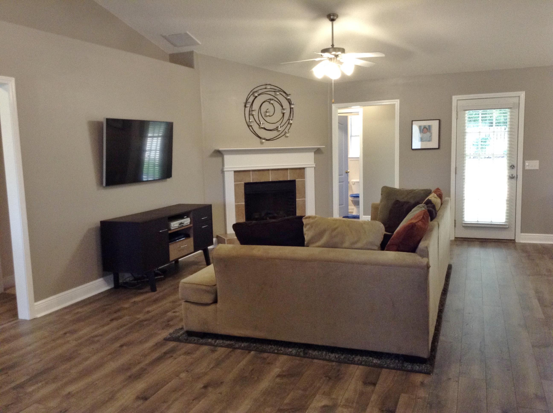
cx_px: 276
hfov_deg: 55.4
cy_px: 206
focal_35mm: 33
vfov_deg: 42.8
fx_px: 526
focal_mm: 3.3
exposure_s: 1/24
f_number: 2.4
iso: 125
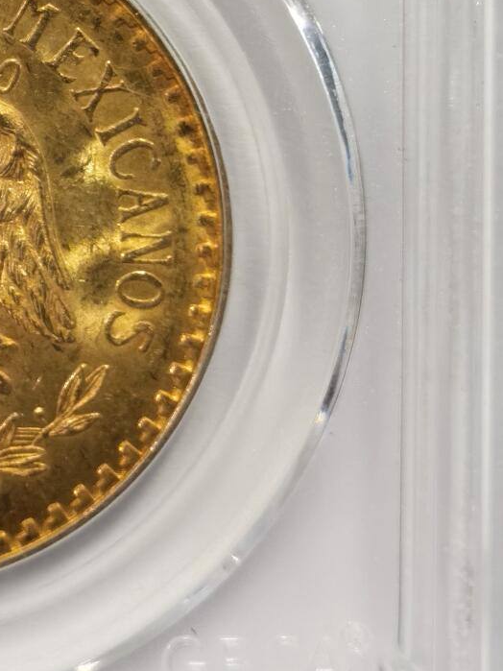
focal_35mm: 139
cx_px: -112
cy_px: 8
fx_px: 2694
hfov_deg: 10.5
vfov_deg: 14.0
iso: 125
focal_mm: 5.56
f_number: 16
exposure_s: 1/100
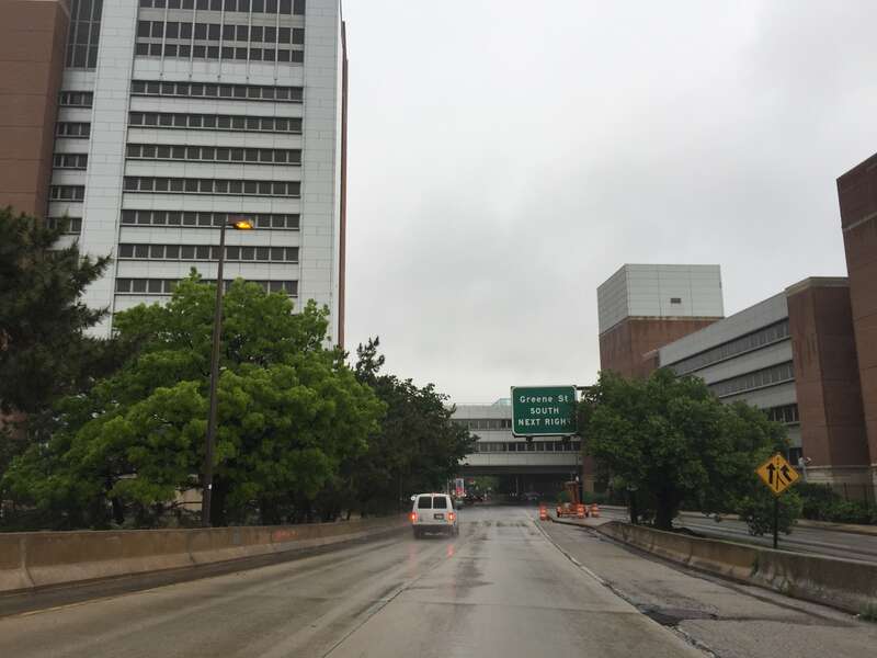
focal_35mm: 29
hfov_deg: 61.7
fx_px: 735
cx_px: 438
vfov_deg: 48.2
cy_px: 329
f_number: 2.2
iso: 32
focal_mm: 4.15
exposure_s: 1/289
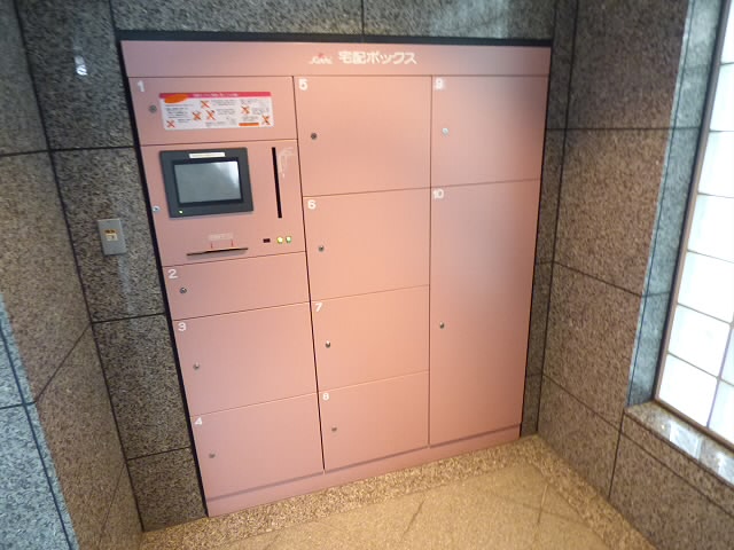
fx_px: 424
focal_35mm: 20
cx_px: 367
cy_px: 275
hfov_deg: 81.7
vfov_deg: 66.0
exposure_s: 1/4
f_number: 2.8
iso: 800
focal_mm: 3.58
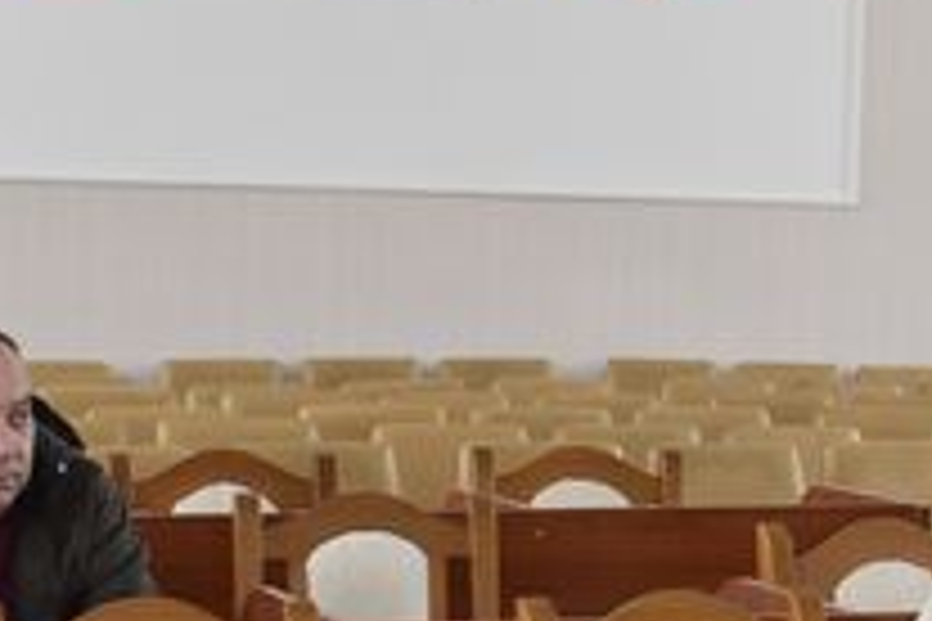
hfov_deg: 14.9
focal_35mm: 136
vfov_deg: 10.0
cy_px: 626
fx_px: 3516
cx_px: 927
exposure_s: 1/125
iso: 500
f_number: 5.6
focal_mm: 25
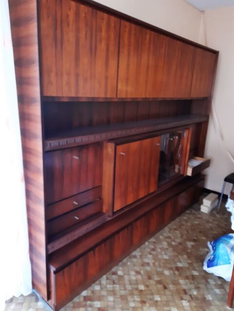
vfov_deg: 67.3
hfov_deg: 53.1
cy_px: 156
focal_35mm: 26
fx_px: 234
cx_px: 117
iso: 320
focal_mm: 3.92
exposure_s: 1/25
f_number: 1.7
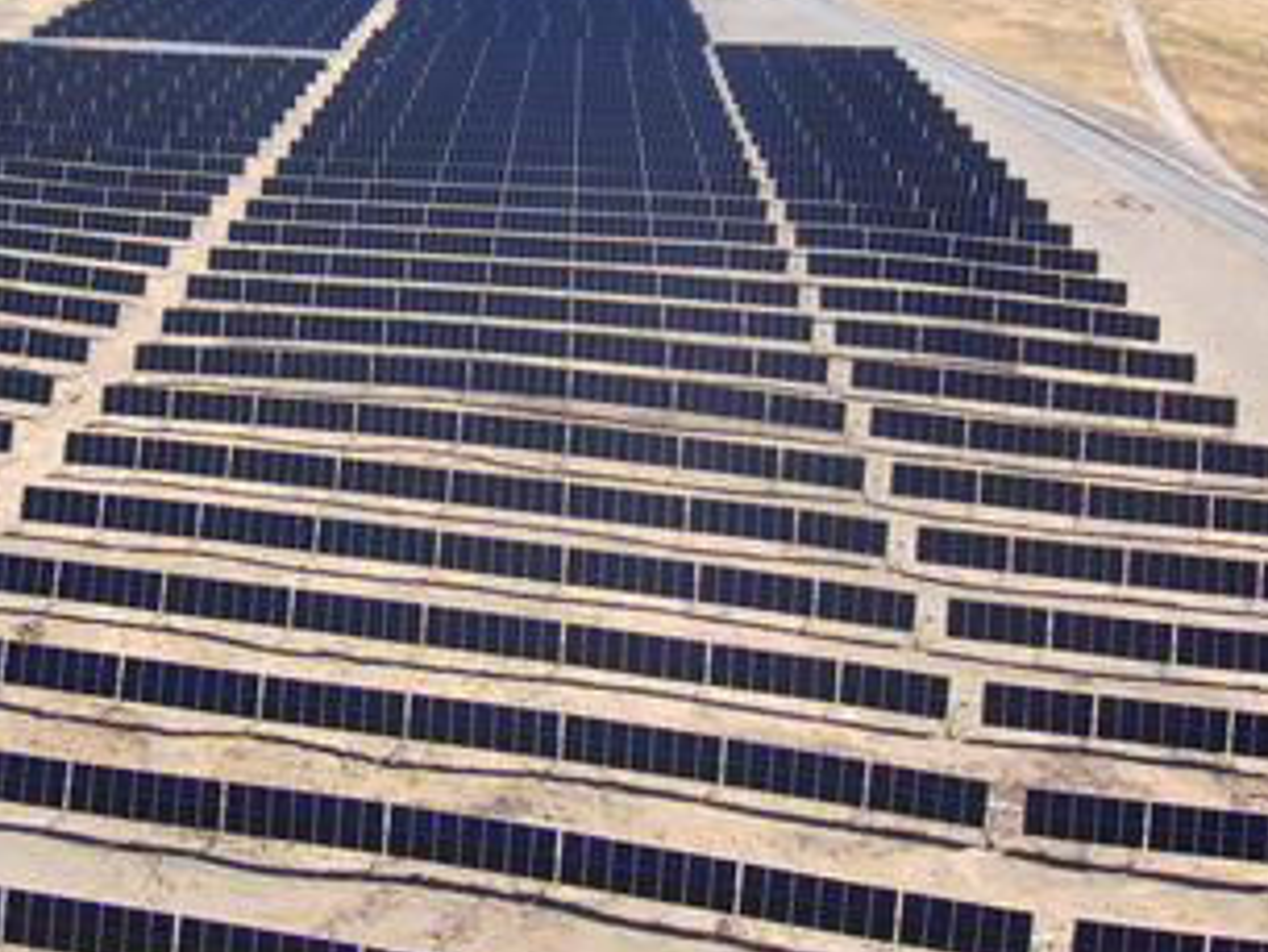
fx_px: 1209
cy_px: 254
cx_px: 362
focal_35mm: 33
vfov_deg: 41.9
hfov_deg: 53.5
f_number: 2.8
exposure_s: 1/1920
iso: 336
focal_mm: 3.7
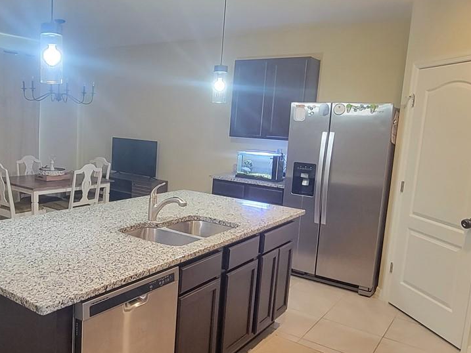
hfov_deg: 60.0
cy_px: 175
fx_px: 395
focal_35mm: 29
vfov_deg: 48.2
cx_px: 152
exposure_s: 1/30
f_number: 2.2
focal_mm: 2.2
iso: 500
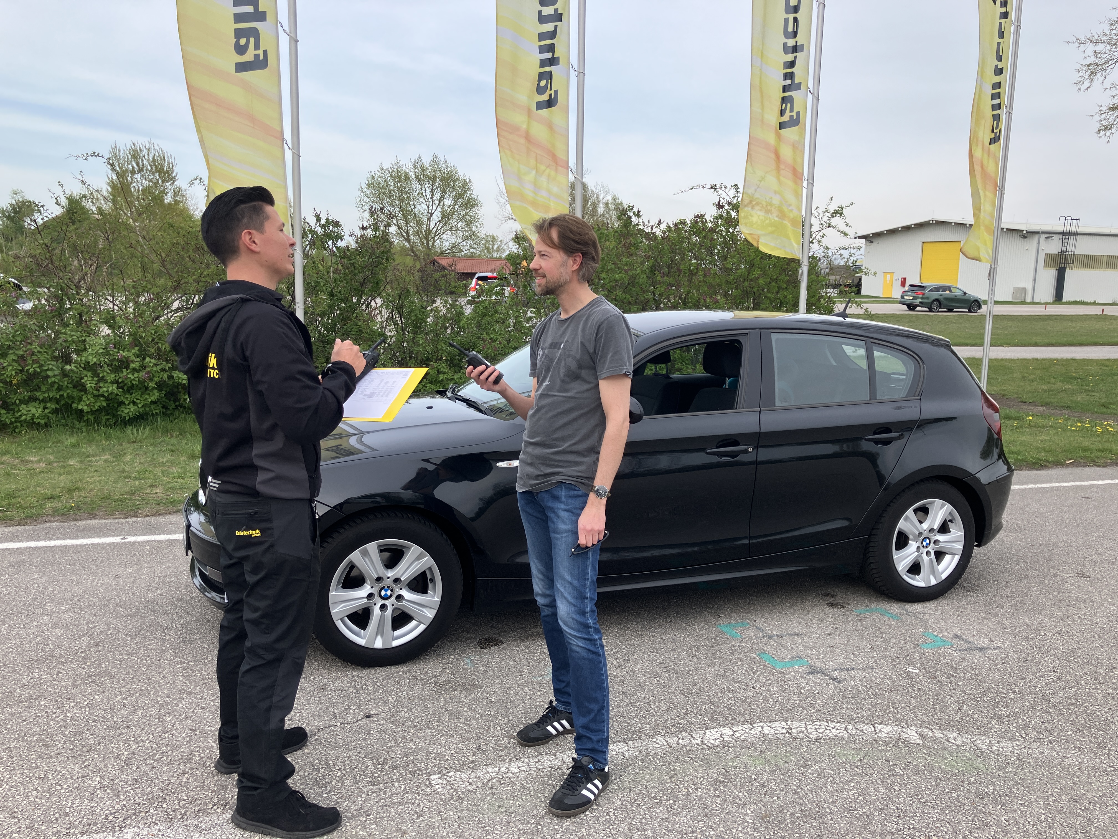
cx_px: 559
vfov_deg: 49.7
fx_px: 904
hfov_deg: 63.4
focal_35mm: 28
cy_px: 420
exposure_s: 1/578
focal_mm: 3.99
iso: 32
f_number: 1.8
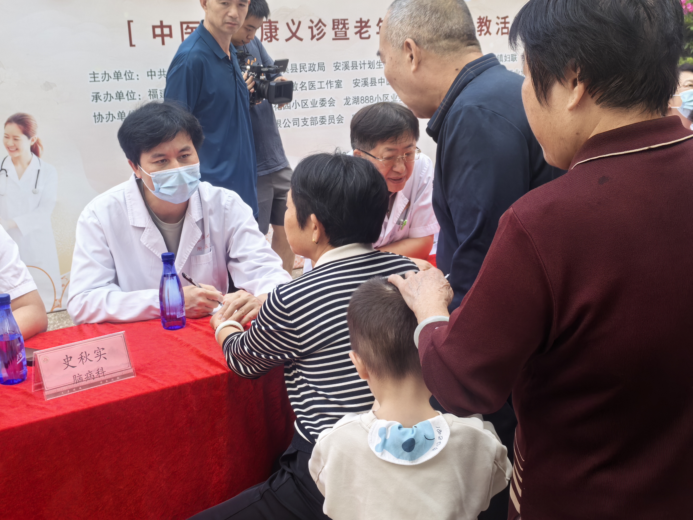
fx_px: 901
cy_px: 260
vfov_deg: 32.2
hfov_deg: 42.1
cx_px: 346
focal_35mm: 45
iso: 50
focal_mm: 5.75
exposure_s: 1/173
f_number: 2
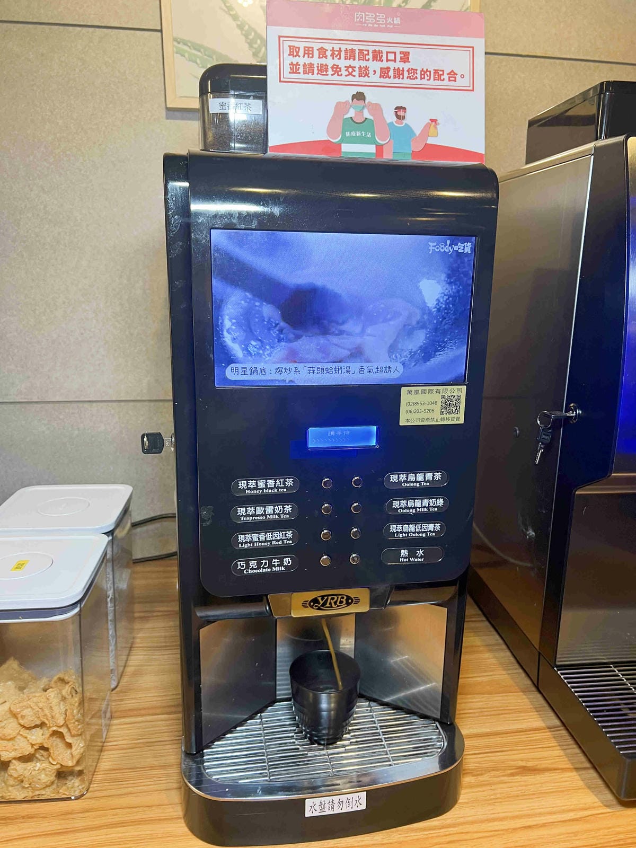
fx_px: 637
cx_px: 318
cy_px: 424
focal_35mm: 26
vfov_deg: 67.3
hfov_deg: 53.1
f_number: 1.5
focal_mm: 5.7
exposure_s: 1/60
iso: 100
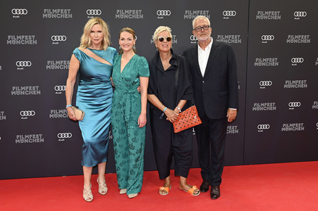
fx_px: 344
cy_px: 106
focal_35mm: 39
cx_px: 159
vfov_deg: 34.2
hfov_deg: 49.6
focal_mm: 39
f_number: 6.3
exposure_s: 1/125
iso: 640
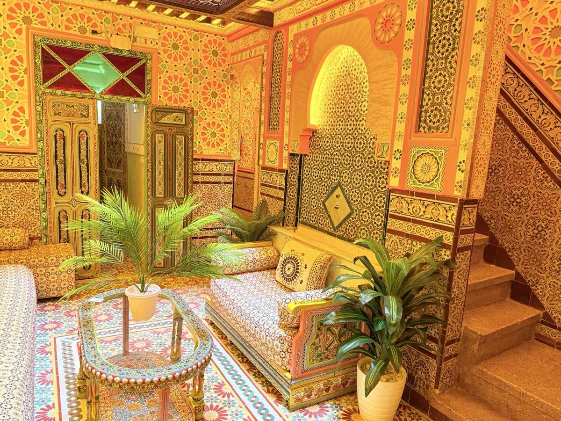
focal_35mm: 24
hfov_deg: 71.6
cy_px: 210
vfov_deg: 56.8
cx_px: 280
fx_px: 389
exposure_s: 1/50
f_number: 1.78
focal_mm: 6.76
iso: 250
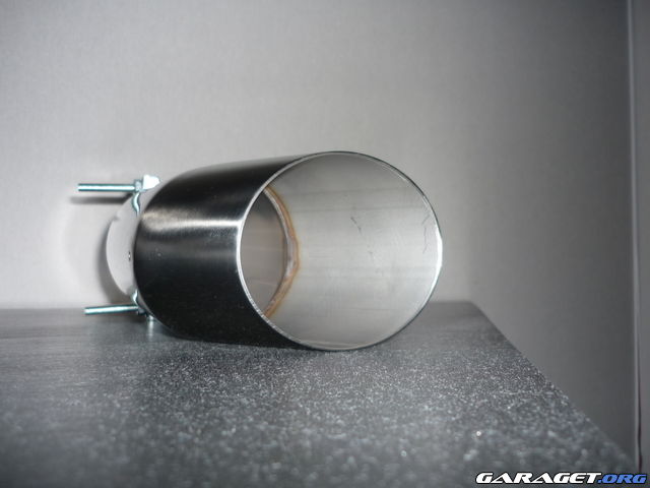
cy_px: 244
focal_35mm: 33
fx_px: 620
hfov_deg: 55.4
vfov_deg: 42.9
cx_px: 325
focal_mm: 5.5
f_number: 2.8
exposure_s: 1/30
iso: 100
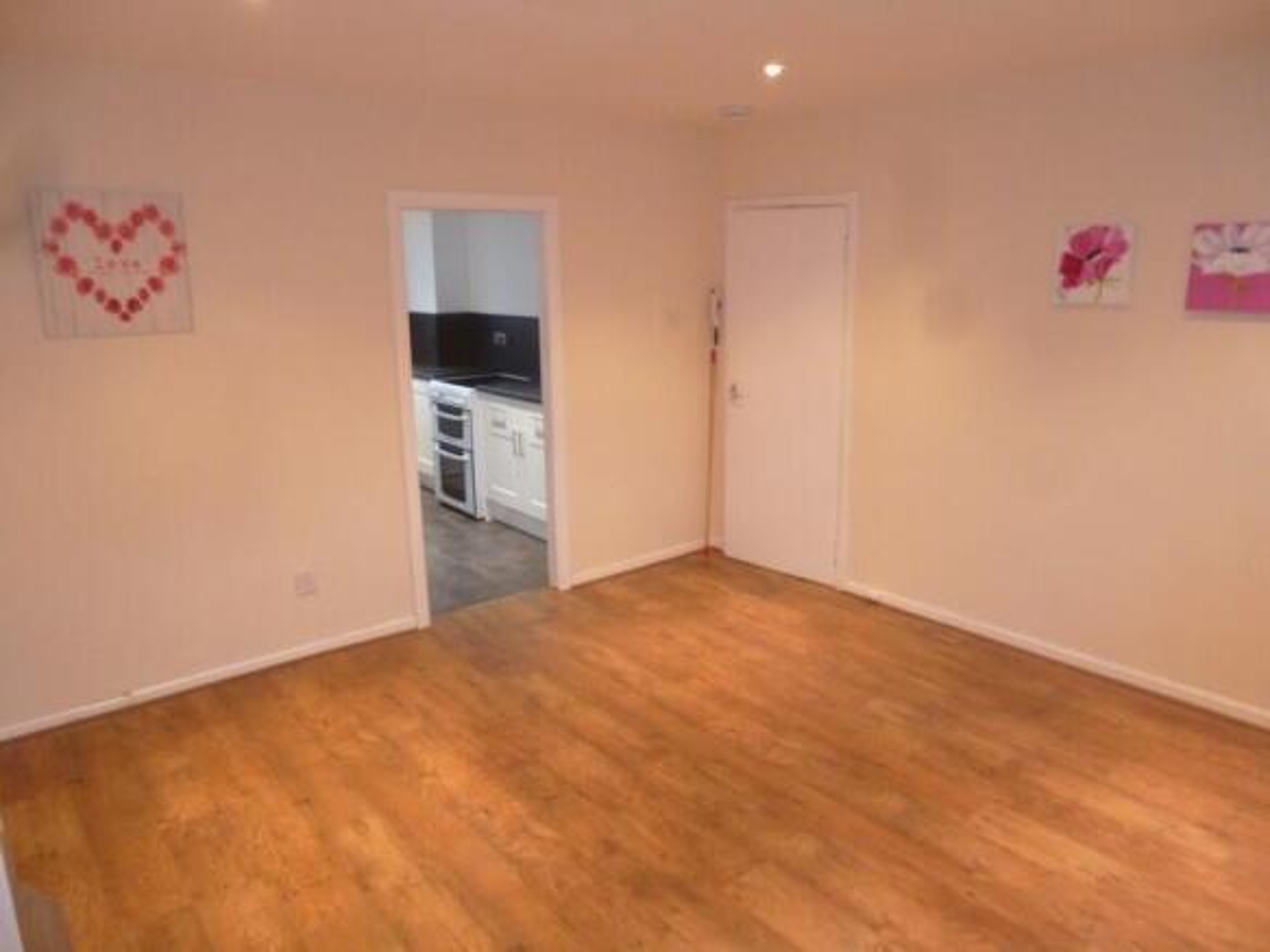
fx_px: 880
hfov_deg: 71.6
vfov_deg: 56.8
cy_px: 476
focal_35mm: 24
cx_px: 635
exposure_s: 1/13
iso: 400
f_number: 2.8
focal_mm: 4.3
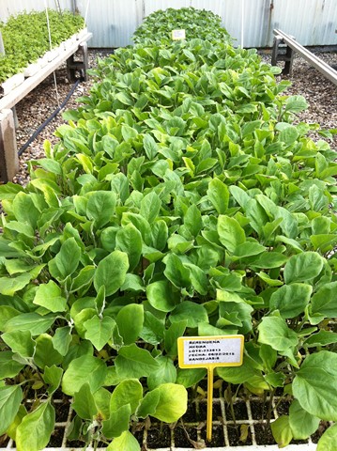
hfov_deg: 40.6
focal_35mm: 35
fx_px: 455
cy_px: 226
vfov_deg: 52.7
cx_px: 168
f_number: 2.8
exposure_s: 1/702
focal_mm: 3.85
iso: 80
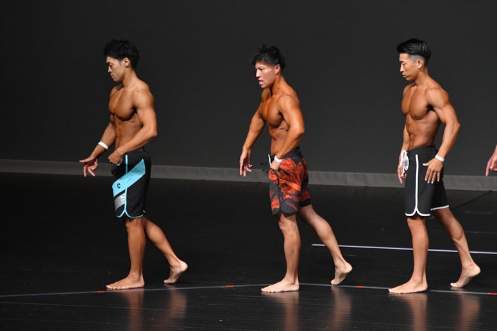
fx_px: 4347
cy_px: 166
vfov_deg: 4.4
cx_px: 248
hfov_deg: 6.5
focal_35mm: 315
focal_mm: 210
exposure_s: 1/400
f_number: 5.6
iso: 4000
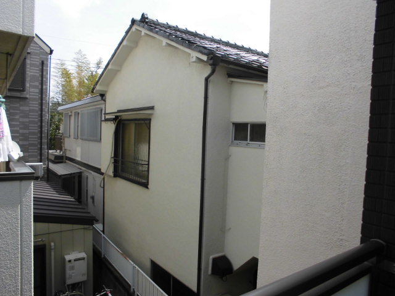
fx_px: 297
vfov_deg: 53.1
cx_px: 198
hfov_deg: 67.3
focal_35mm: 26
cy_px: 148
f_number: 3.5
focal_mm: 4.6
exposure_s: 1/500
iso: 100
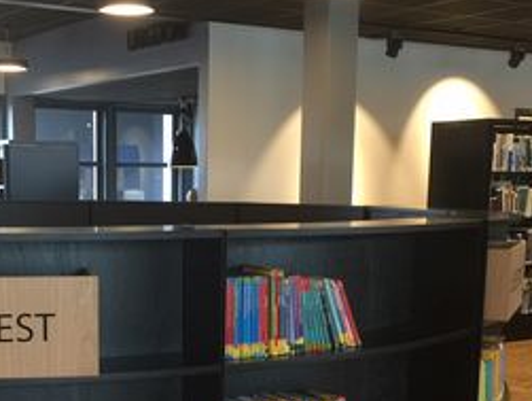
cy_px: 361
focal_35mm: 64
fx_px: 985
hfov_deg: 30.0
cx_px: 173
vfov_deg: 22.4
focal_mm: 4.15
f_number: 2.2
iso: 40
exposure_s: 1/17
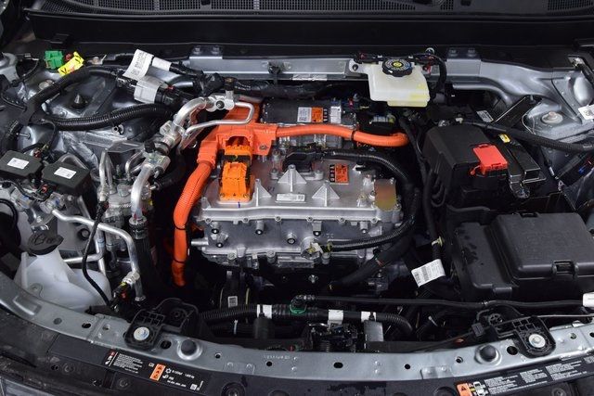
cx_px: 297
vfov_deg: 36.9
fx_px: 594
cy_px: 198
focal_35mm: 36
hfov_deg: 53.1
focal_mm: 24
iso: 800
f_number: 6.3
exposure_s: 1/15
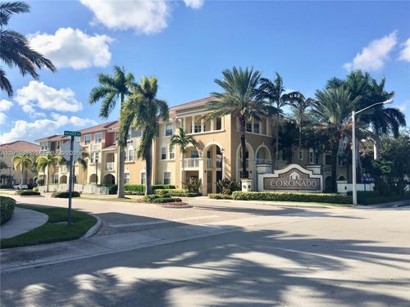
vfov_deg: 48.2
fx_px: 343
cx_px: 205
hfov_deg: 61.7
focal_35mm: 29
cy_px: 154
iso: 25
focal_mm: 4.15
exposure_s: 1/1876
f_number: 2.2
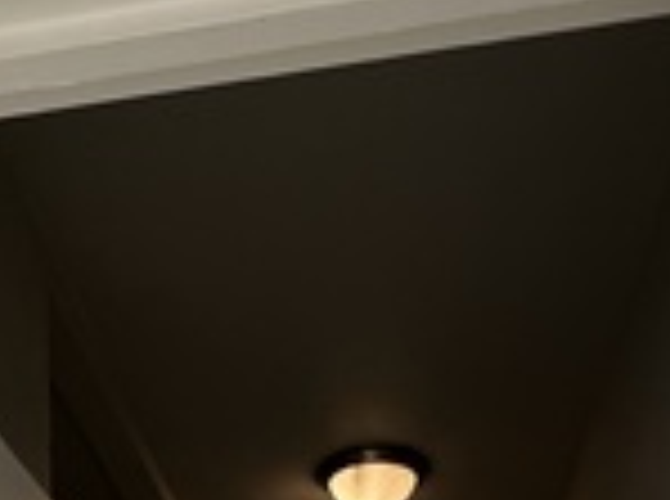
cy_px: 1023
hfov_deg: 34.1
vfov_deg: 17.6
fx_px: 1081
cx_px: 229
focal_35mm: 56
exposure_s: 1/99
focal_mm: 1.57
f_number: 1.8
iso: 32
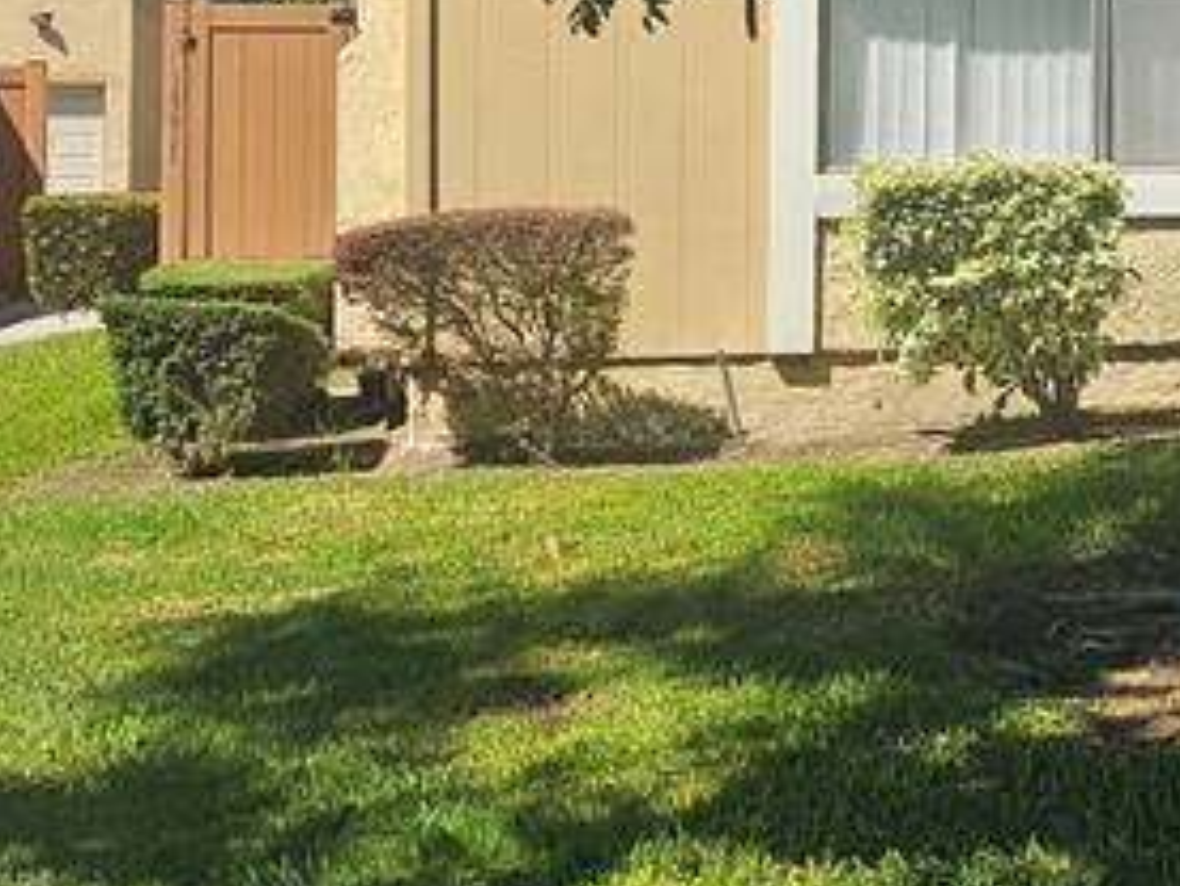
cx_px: 1632
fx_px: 2899
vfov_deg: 17.1
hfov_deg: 20.5
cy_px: 43
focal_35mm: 85
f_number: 1.7
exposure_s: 1/1157
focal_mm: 6.3
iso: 20
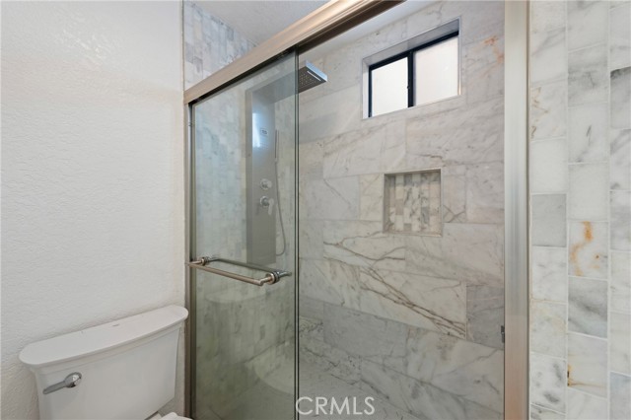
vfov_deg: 81.1
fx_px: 245
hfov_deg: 104.3
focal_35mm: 14
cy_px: 210
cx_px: 316
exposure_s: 1
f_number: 9.5
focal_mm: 14
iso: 200
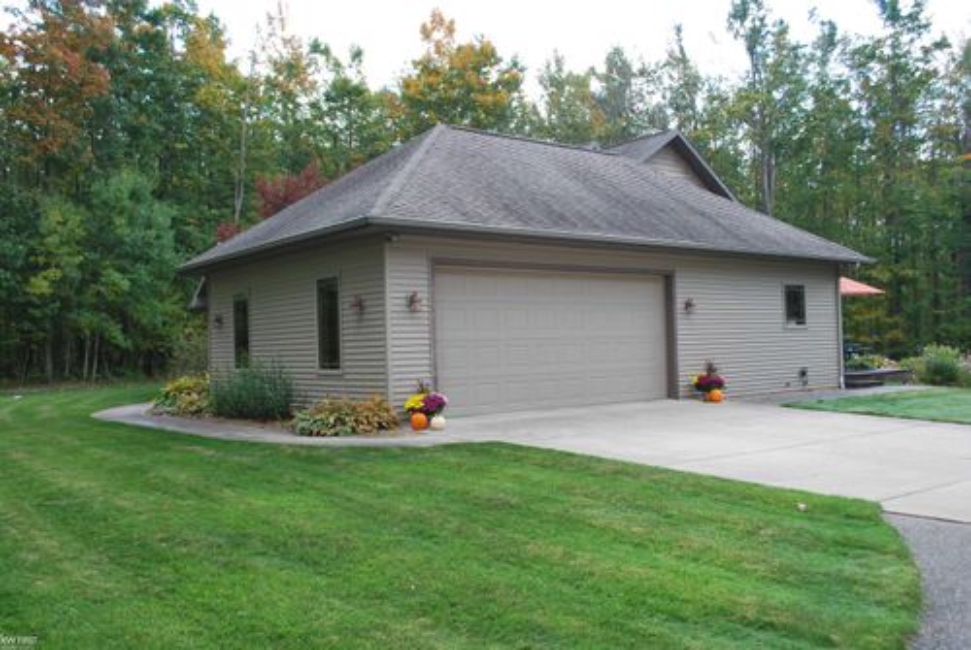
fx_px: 891
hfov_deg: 57.2
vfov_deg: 40.1
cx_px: 486
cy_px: 325
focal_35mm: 33
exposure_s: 1/125
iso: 140
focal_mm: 22
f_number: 5.6
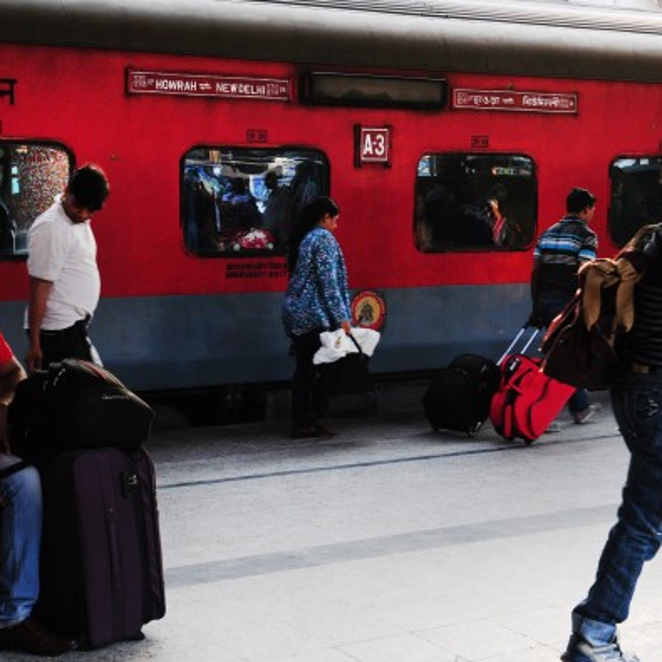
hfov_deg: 27.7
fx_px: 1341
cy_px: 331
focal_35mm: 62
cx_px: 282
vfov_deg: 27.7
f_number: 5.6
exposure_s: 1/100
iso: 400
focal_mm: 32
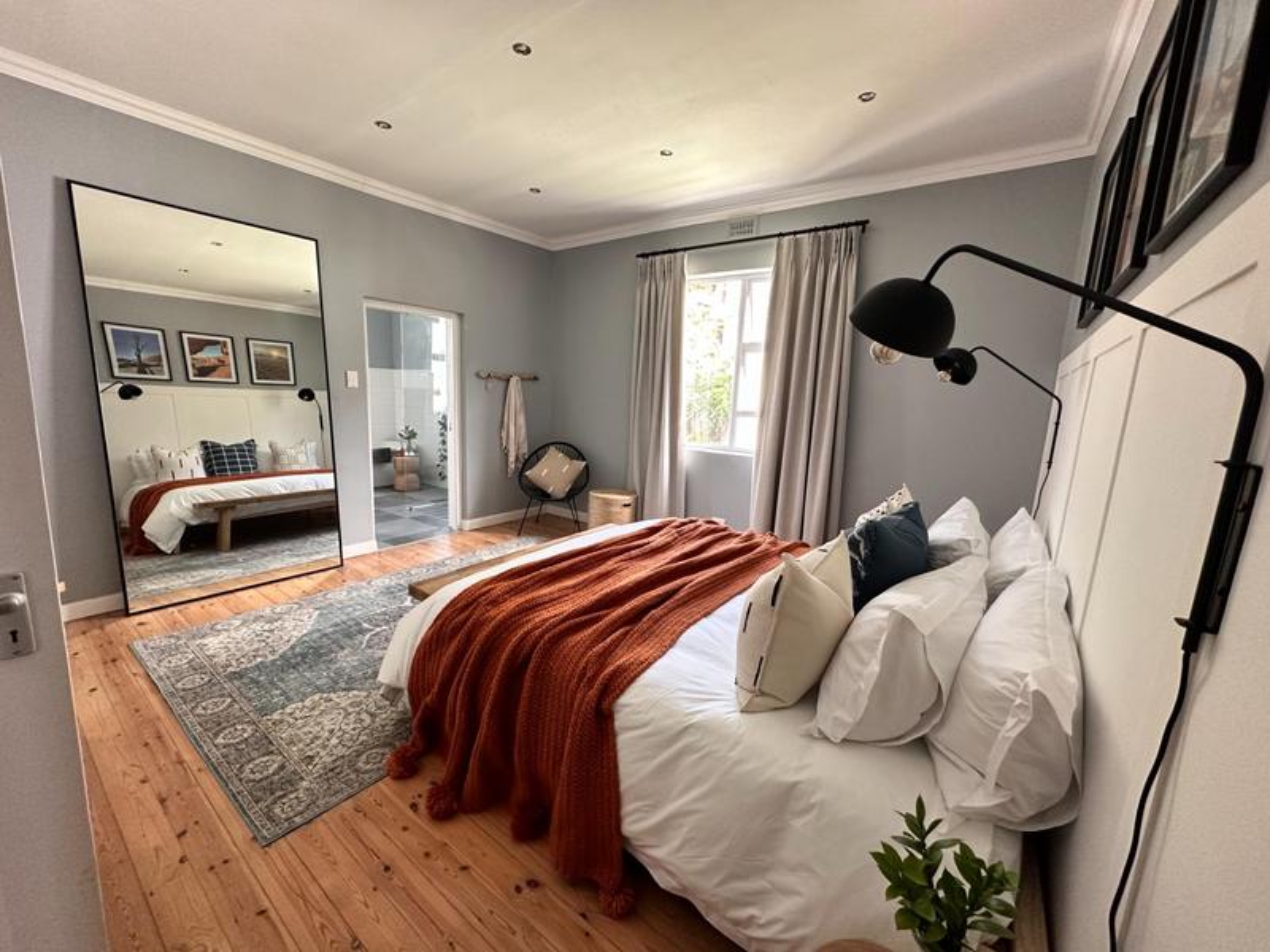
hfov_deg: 102.1
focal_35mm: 14
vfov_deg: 85.7
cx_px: 635
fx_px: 514
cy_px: 476
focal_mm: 2.22
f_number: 2.2
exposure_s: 1/99
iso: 200
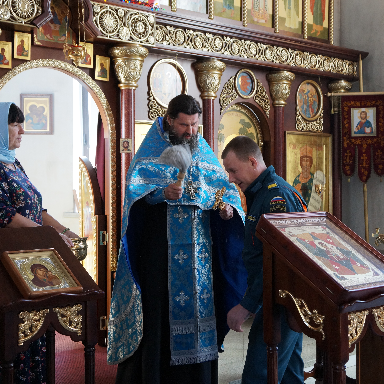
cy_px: 192
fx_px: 628
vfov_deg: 34.0
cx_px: 178
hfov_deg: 34.0
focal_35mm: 50
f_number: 4
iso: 800
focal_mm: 26
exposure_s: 1/160
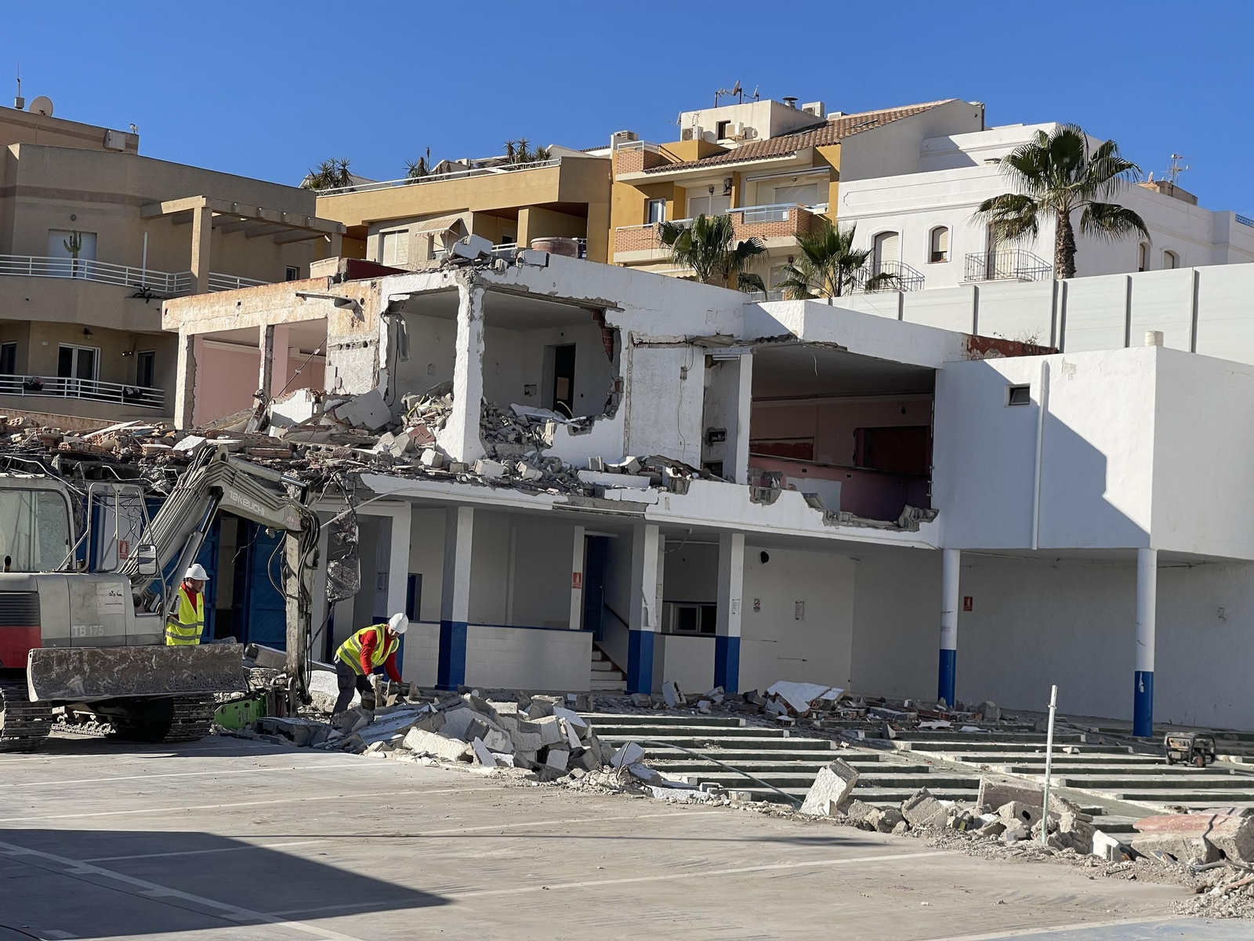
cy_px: 470
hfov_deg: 30.3
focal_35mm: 64
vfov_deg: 22.9
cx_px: 627
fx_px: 2318
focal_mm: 7.5
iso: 20
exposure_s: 1/1488
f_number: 2.2
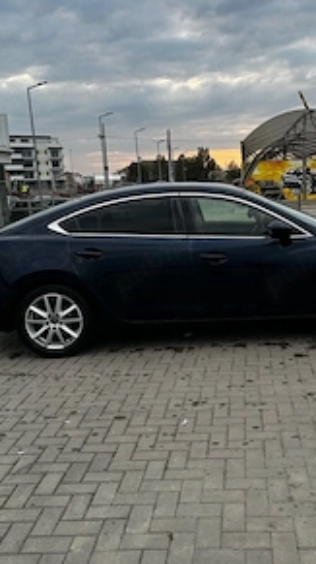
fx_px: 538
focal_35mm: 36
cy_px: 269
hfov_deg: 32.4
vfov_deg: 55.3
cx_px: 215
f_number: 1.78
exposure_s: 1/210
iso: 64
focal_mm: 6.86
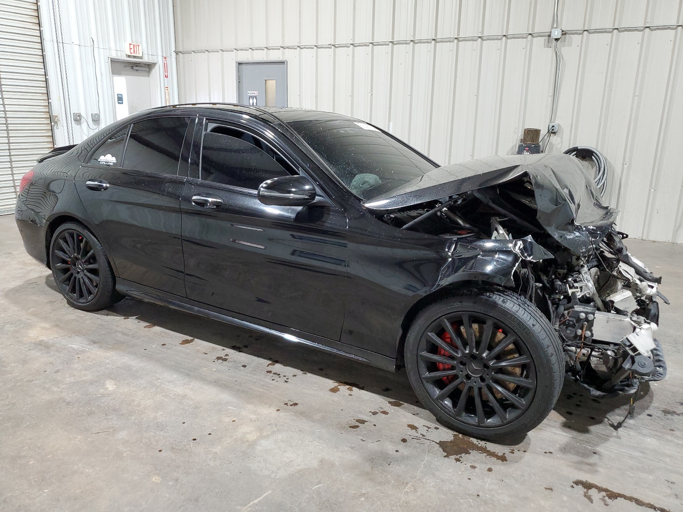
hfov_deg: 67.3
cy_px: 256
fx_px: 513
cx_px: 342
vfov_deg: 53.1
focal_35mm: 26
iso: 166
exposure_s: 1/60.2
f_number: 1.5
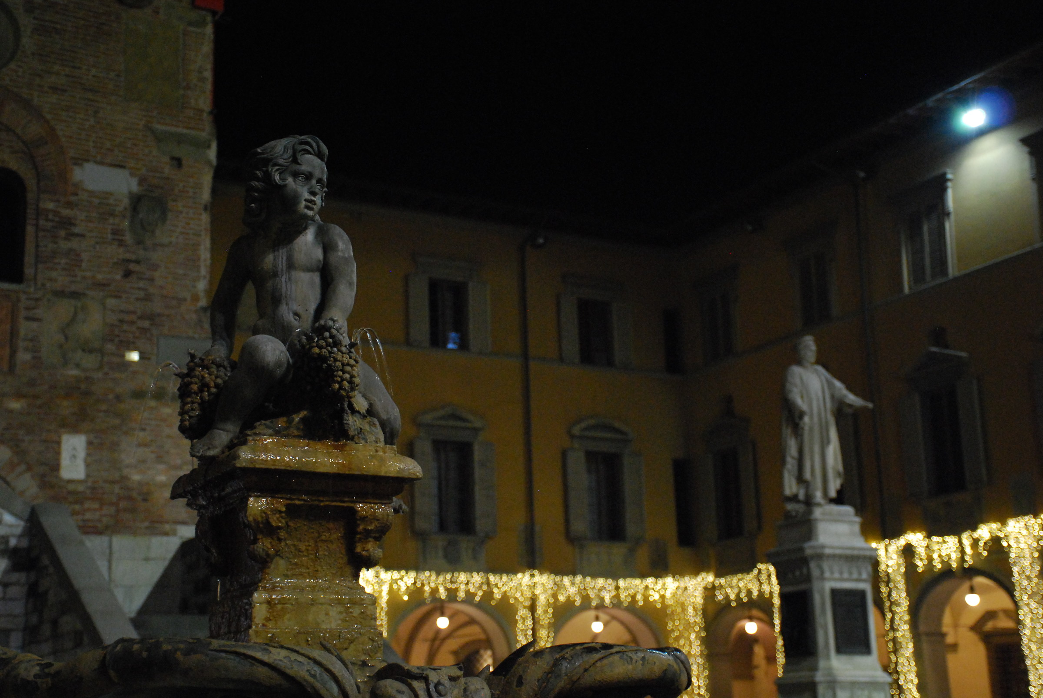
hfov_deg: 33.4
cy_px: 349
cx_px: 522
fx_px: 1740
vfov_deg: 22.7
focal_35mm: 60
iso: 1600
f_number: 4.5
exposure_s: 1/15
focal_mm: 40
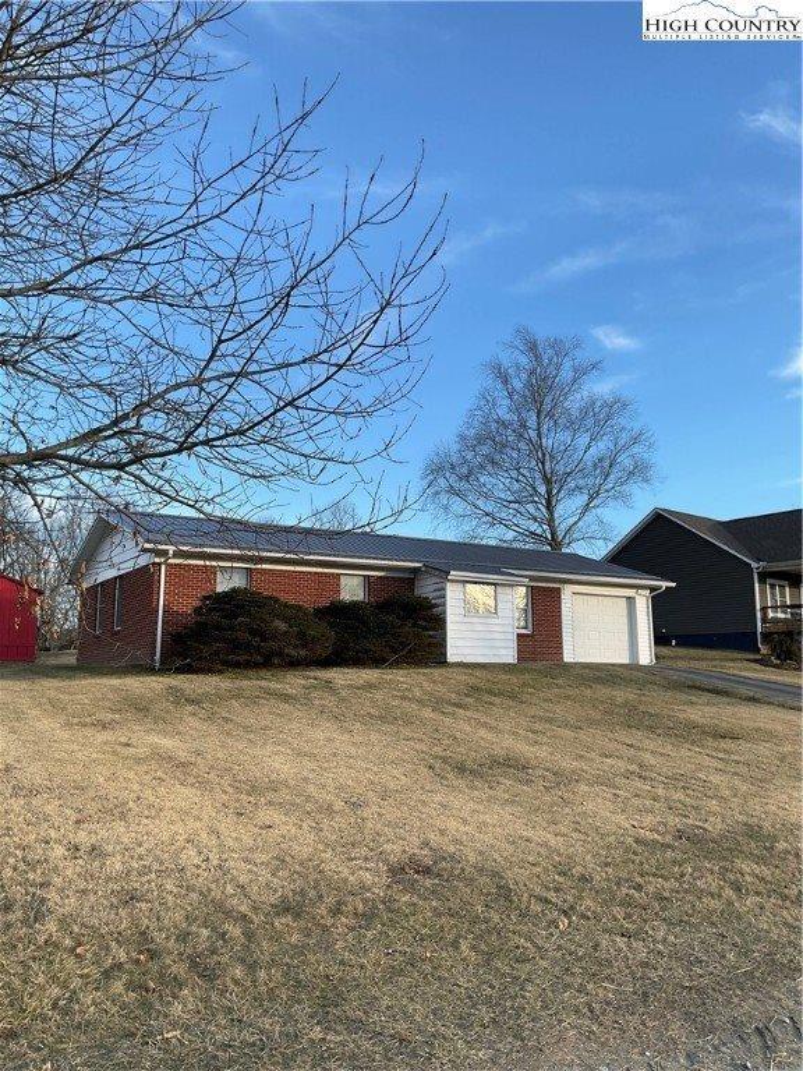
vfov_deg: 61.7
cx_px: 402
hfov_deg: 48.2
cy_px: 536
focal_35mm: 29
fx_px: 897
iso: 16
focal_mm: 3
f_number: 1.8
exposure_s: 1/540
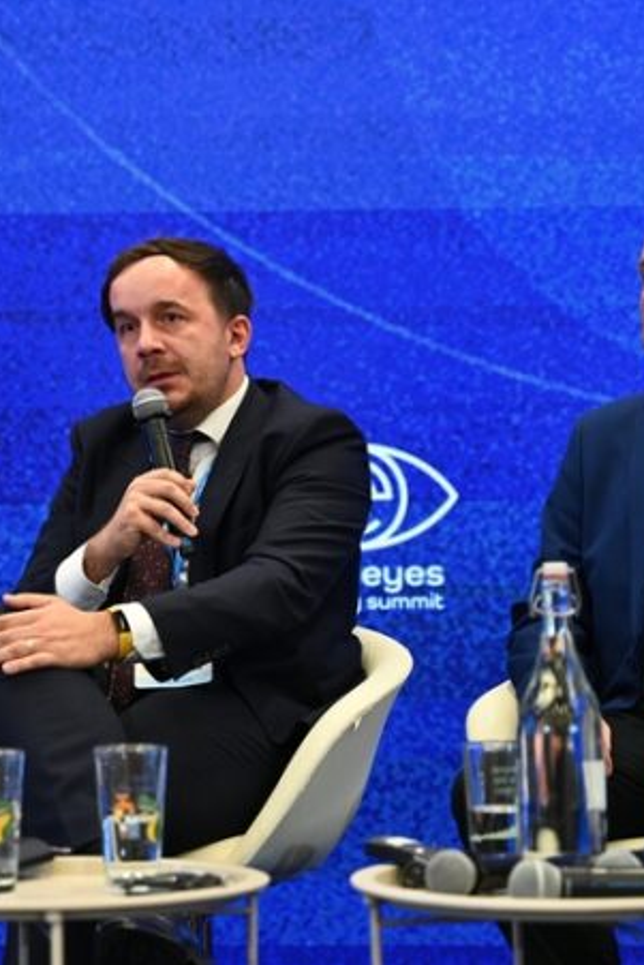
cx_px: 165
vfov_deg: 21.5
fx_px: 2547
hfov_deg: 14.4
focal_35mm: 95
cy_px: 482
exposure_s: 1/200
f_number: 3.2
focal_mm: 63
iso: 1000
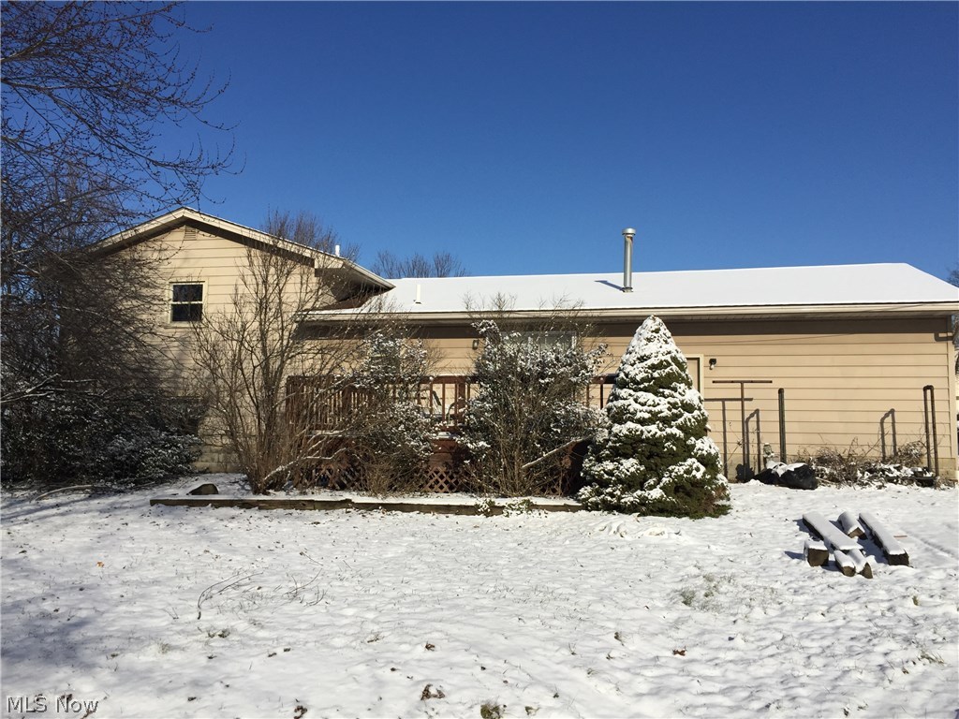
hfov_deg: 61.7
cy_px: 360
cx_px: 480
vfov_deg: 48.2
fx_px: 803
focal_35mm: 29
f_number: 2.2
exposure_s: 1/4405
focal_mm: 4.15
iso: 32
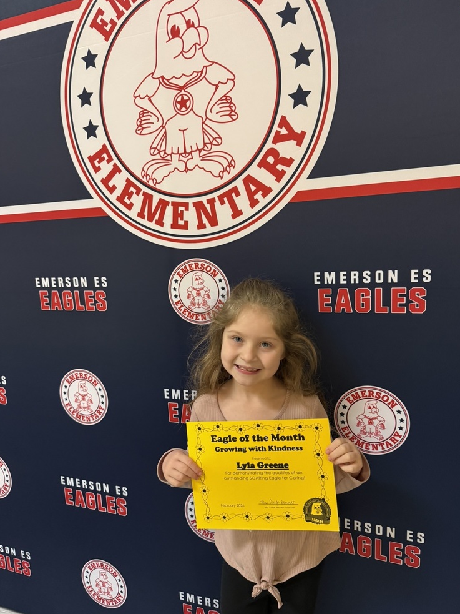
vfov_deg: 69.4
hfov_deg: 54.9
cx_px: 237
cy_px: 305
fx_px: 443
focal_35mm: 25
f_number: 1.78
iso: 400
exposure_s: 1/60
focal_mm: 6.76
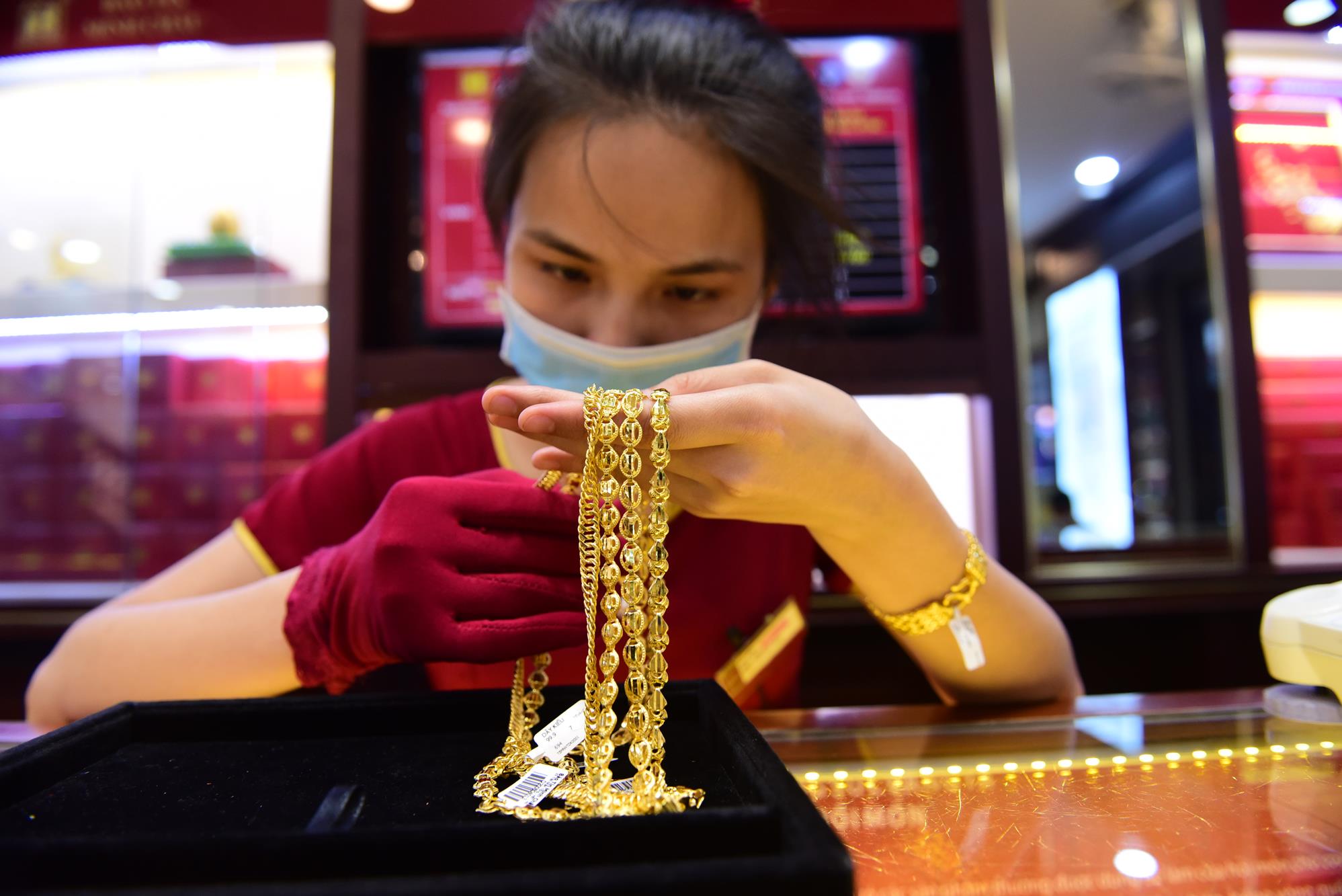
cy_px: 448
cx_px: 671
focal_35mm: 24
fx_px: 895
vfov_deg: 53.2
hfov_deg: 73.7
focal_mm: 24
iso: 1600
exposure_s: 1/250
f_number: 3.5
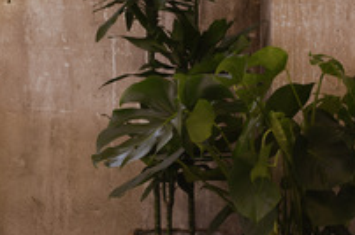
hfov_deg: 15.2
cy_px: 145
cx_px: 58
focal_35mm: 134
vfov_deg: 10.2
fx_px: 1319
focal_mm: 31
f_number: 4.5
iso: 100
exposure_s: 1/30
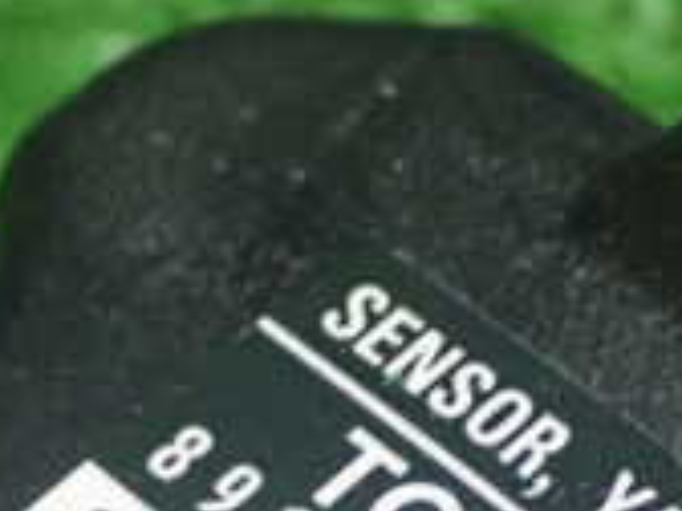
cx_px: 581
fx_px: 4728
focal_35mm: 240
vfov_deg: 6.2
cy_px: 422
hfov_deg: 8.2
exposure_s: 1/50
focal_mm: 11.88
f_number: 3.8
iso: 800
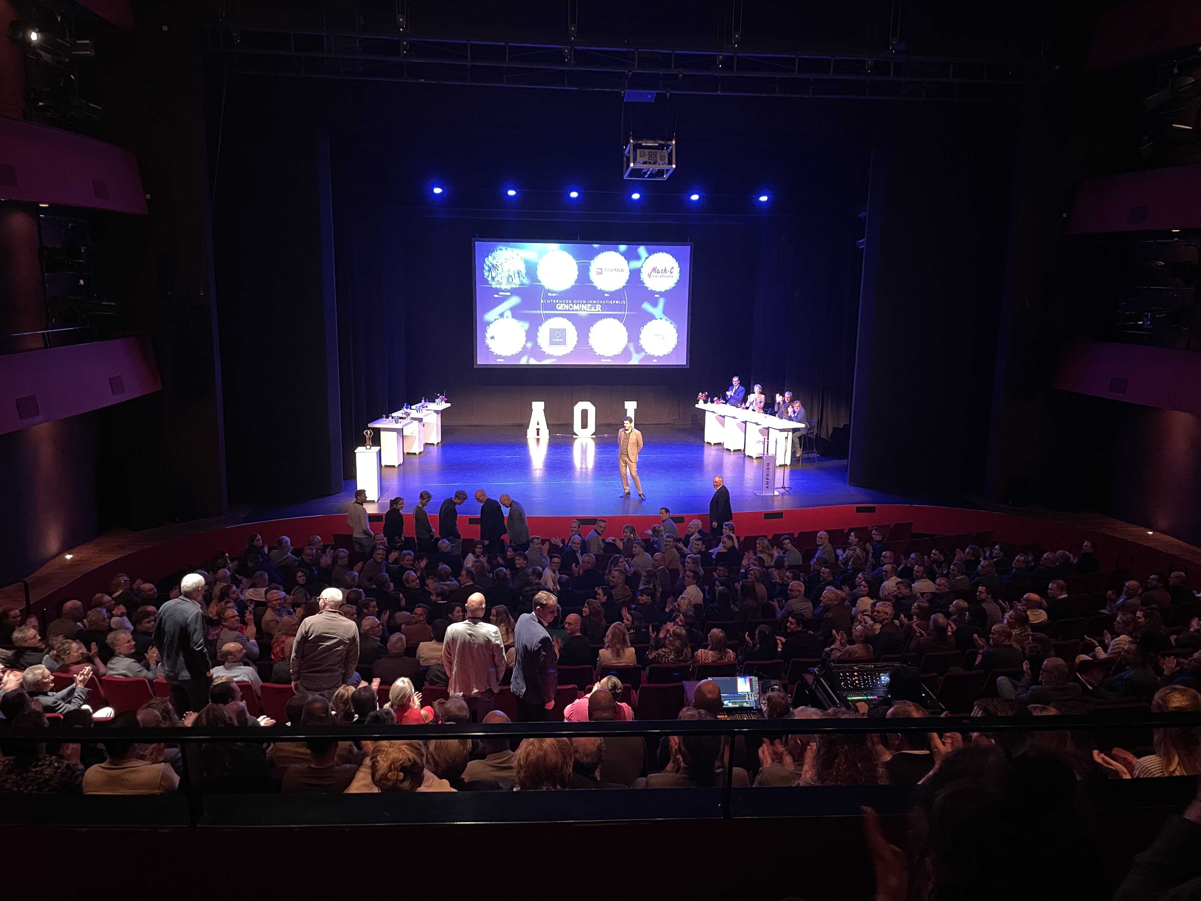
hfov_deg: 67.3
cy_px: 450
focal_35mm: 26
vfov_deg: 53.1
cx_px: 600
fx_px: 902
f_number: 1.6
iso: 800
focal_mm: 4.2
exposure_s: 1/25
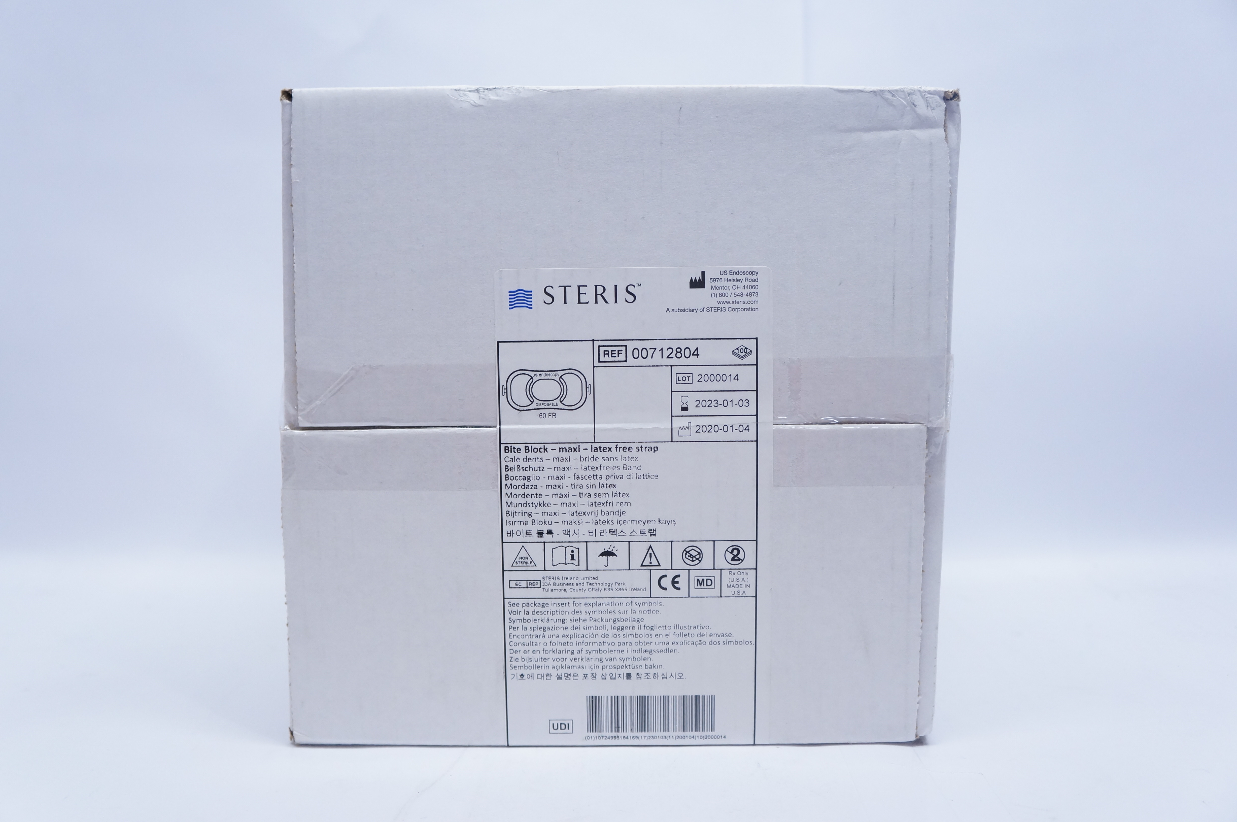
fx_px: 1133
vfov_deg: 39.9
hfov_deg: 57.3
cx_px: 618
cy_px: 411
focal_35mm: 33
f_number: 4
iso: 800
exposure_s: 1/160
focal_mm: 22
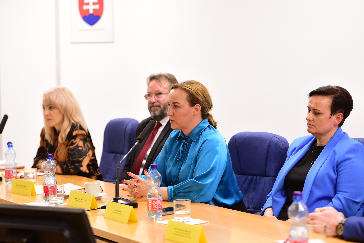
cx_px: 182
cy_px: 122
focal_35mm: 85
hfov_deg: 23.9
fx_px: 860
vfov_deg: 16.1
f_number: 3.2
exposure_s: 1/160
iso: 1250
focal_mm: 85
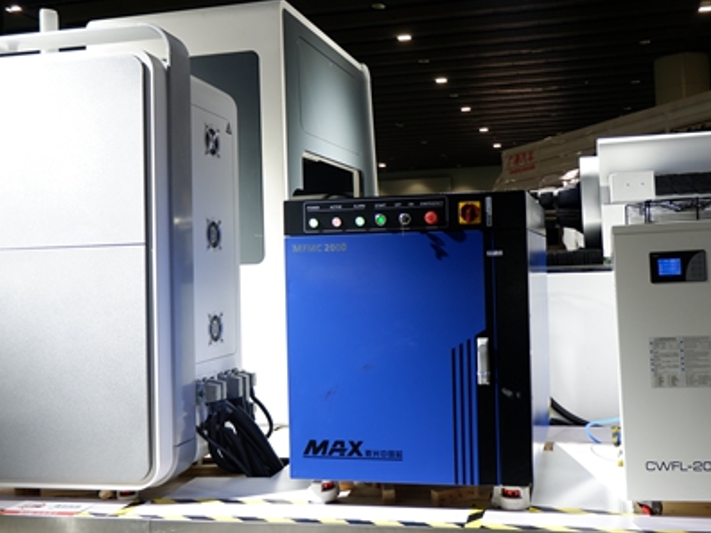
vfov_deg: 40.6
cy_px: 239
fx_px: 719
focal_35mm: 35
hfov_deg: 52.2
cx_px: 434
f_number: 3.5
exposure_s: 1/90
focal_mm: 16
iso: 200
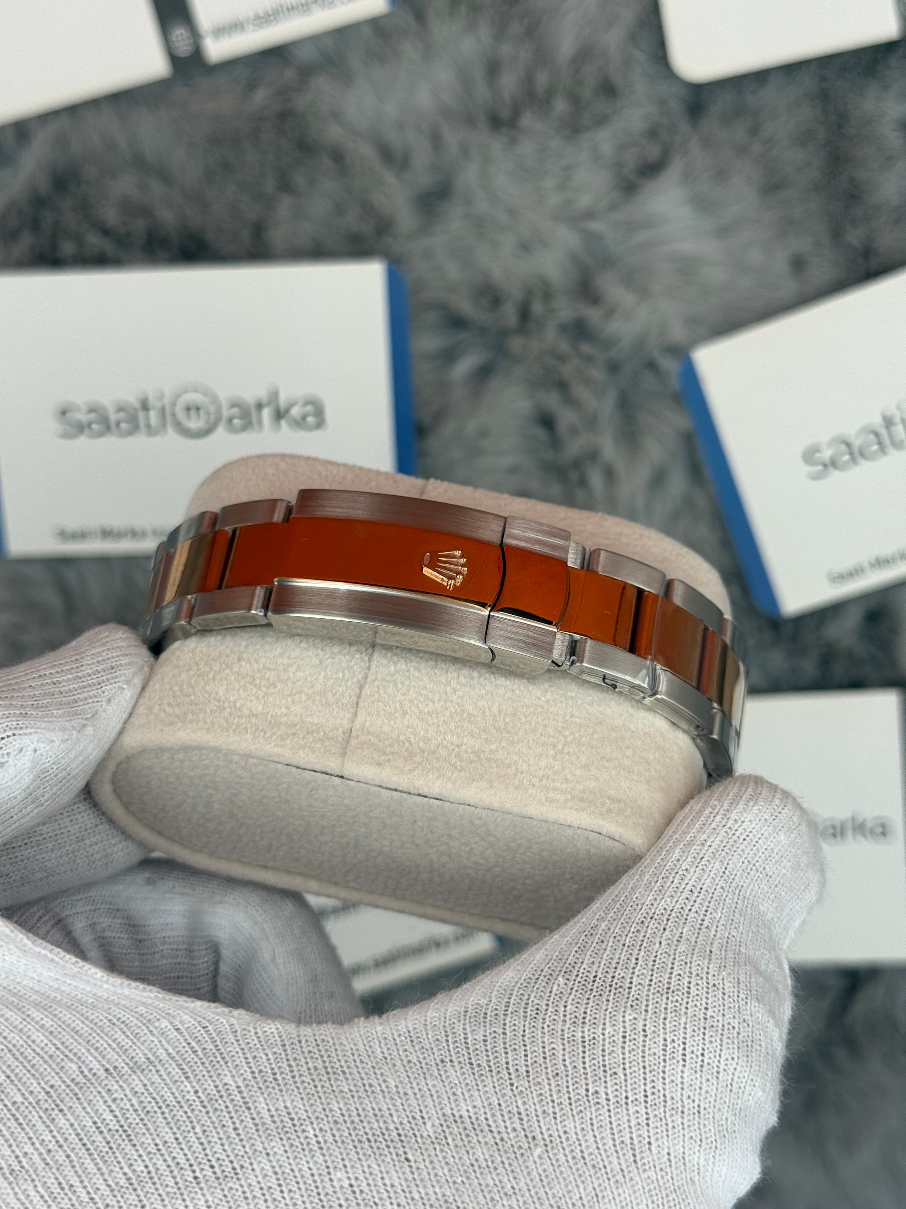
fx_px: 1675
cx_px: 453
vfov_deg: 39.7
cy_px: 604
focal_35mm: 48
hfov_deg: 30.3
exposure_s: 1/951
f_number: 1.78
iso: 64
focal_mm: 6.76
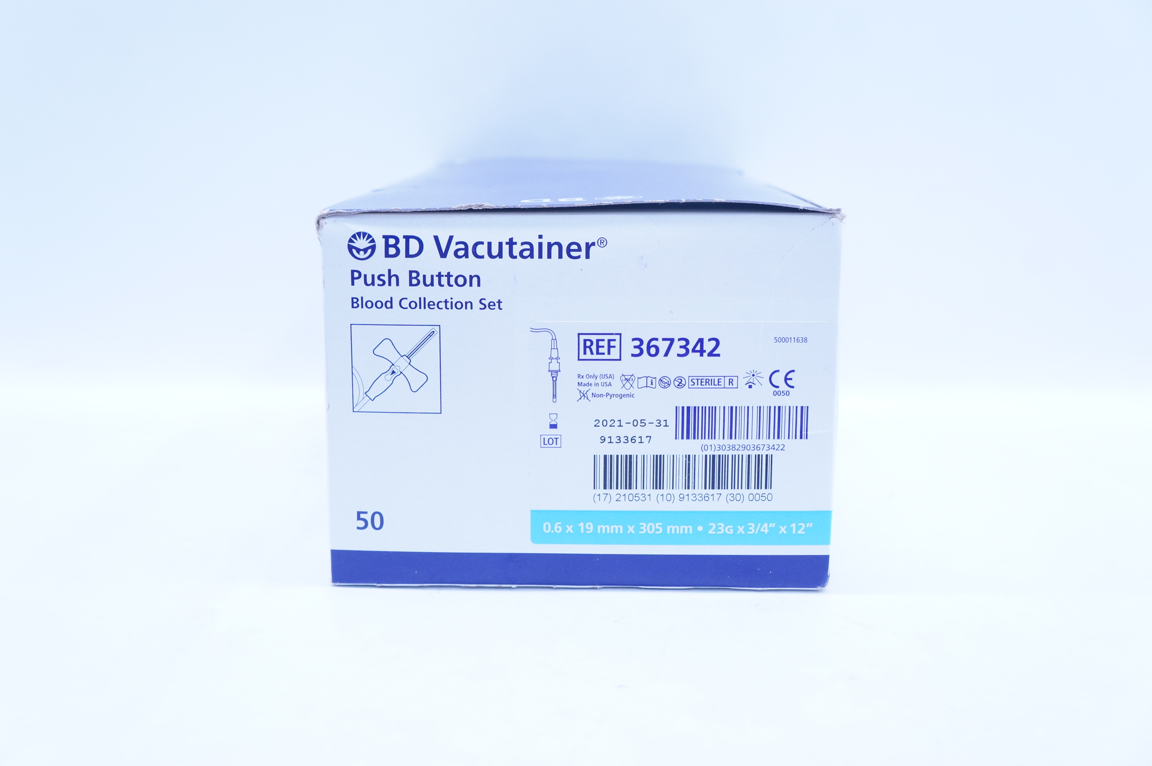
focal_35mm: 44
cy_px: 383
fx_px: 1390
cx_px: 576
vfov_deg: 30.8
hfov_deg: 45.0
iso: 800
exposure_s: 1/100
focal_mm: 29
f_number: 5.6
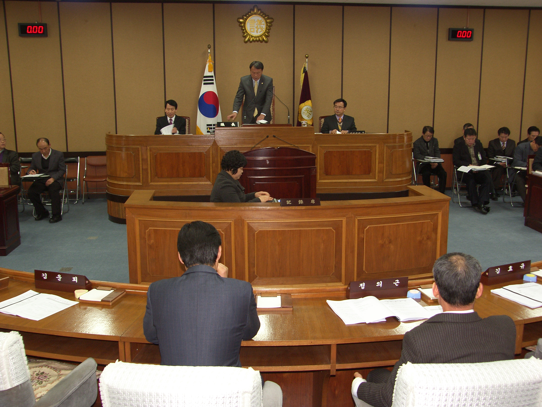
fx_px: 548
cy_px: 204
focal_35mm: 35
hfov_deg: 52.6
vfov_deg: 40.7
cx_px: 271
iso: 100
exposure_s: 1/40
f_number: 2.5
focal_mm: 9
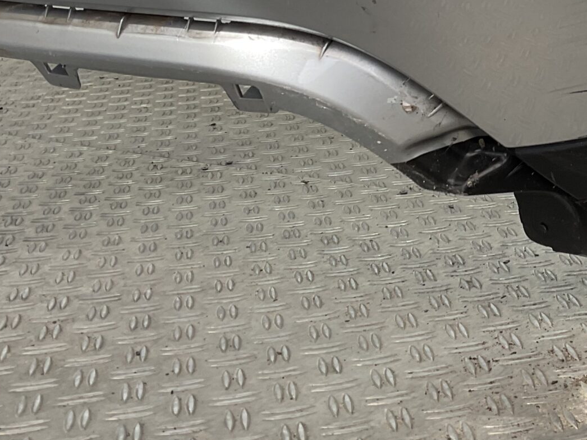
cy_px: 7
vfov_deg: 20.1
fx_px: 1204
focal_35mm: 71
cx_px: 584
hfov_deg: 26.0
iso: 16
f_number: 1.8
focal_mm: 3
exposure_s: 1/155
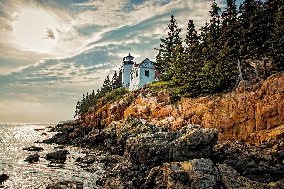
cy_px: 94
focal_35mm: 24
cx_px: 142
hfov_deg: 73.7
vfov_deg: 53.2
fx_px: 189
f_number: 13
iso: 64
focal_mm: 24
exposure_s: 1/60
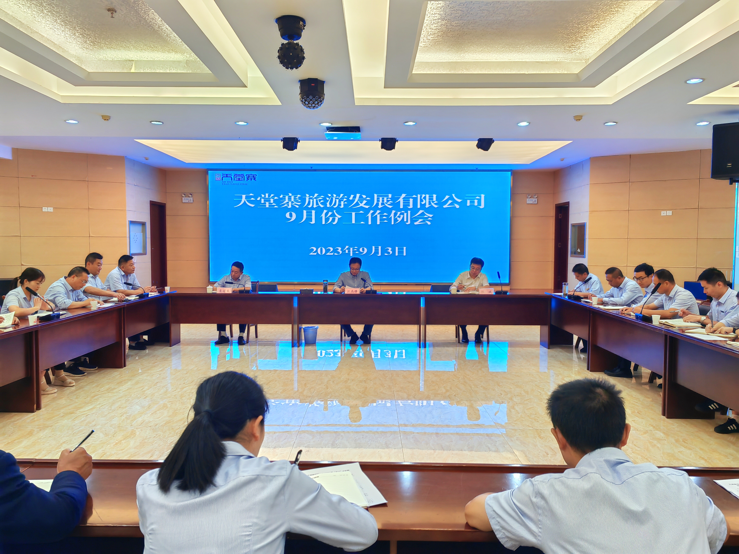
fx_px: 576
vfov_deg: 51.4
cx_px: 370
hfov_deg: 65.3
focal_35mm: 27
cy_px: 277
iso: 50
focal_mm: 5.54
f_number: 1.8
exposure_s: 1/110
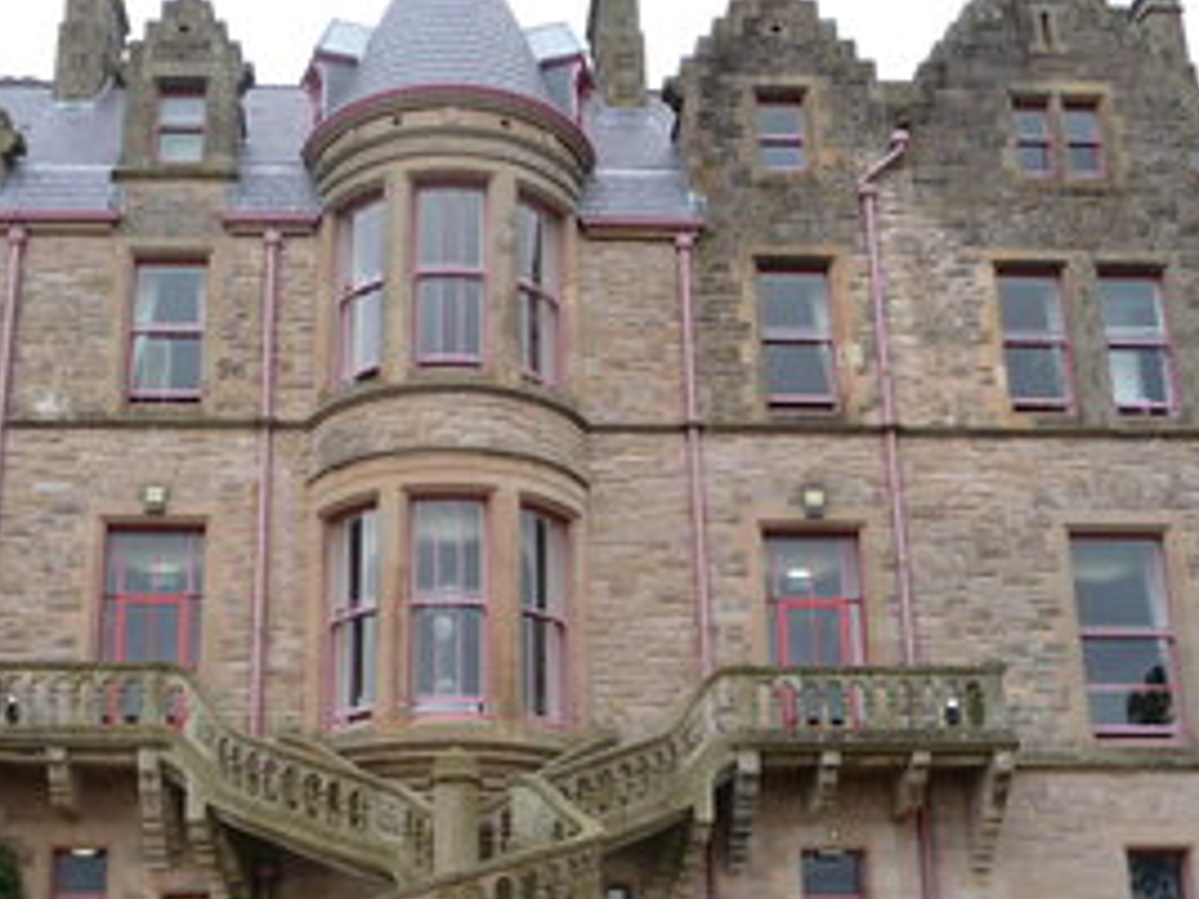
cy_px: 595
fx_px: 1628
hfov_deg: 40.2
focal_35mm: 47
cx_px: 470
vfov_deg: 30.7
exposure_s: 1/160
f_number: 3.3
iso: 100
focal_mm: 4.7
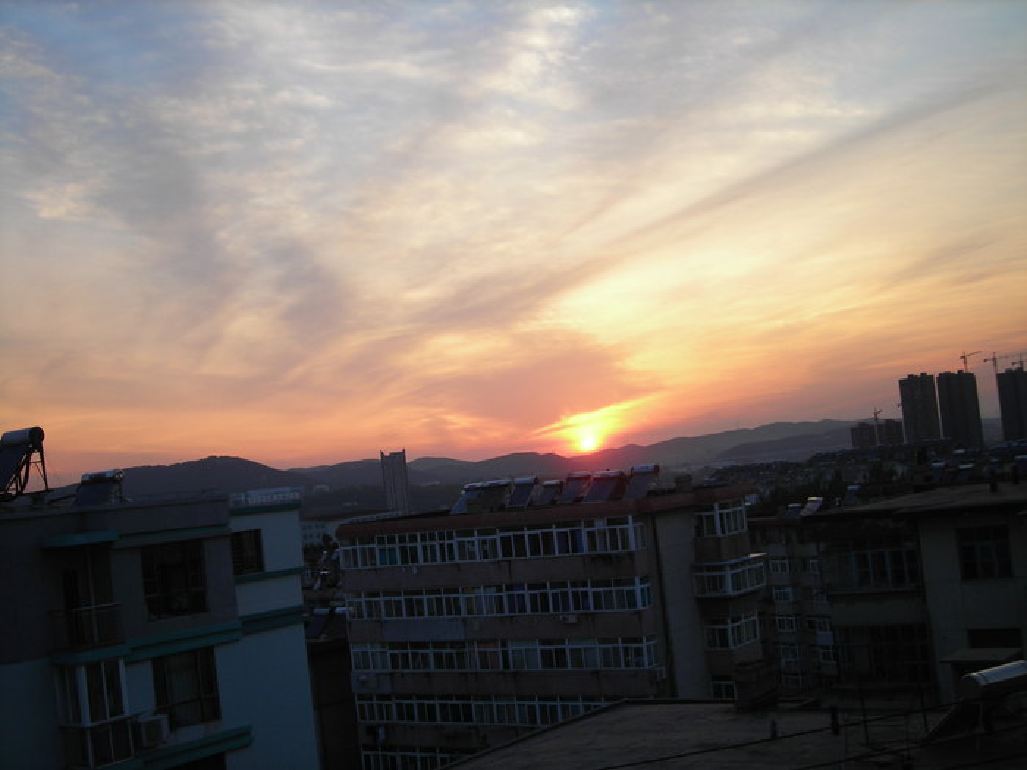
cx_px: 514
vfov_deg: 30.9
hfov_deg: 40.4
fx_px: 1394
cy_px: 385
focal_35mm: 47
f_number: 3.4
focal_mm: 7.8
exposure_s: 1/65.4
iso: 50
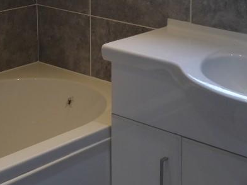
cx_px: 148
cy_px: -45
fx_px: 671
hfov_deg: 20.8
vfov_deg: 15.1
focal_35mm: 94
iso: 200
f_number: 3.7
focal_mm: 6.3
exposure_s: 1/60
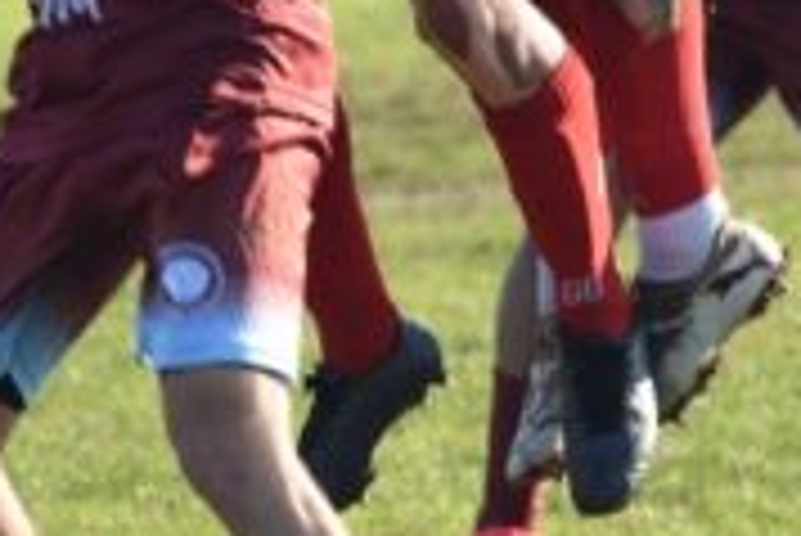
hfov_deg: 2.1
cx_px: 765
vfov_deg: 1.4
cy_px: -491
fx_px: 21644
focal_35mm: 972
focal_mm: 150
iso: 200
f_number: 5.6
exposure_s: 1/400
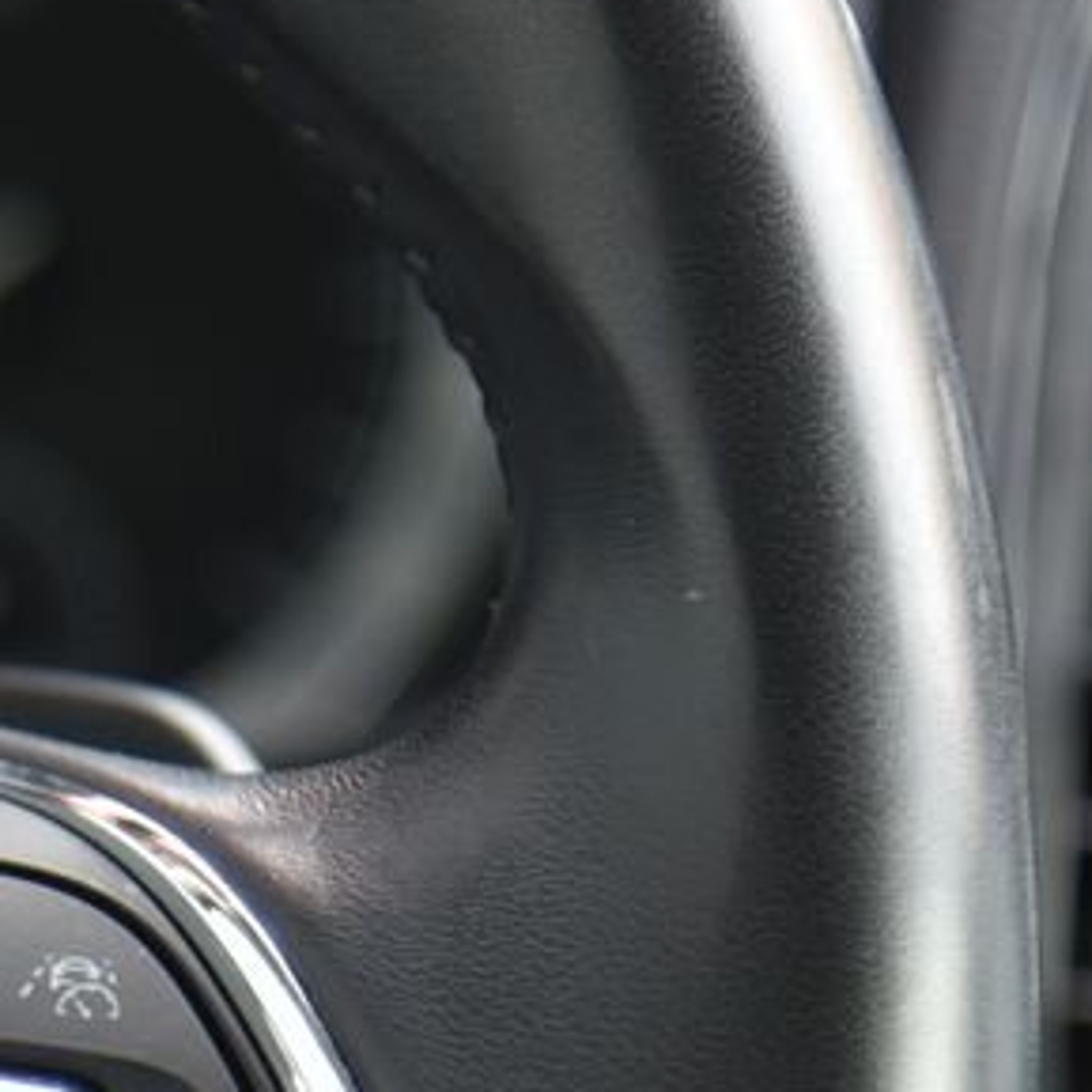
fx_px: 12884
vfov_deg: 4.8
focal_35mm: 361
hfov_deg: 4.8
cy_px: 1115
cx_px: -181
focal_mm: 120
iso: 500
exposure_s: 1/60
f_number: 4
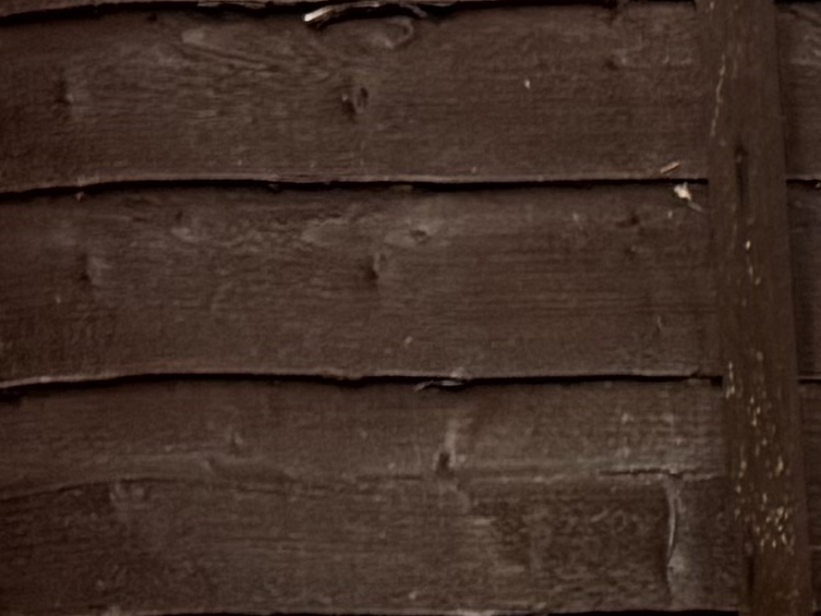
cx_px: 2628
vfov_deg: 8.2
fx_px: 4317
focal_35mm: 182
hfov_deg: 8.6
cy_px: 304
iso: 80
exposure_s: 1/495
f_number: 1.78
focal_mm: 6.76
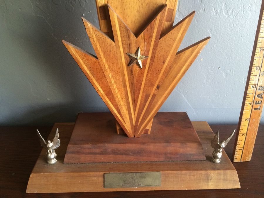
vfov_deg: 46.8
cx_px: 132
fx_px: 229
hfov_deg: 60.0
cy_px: 99
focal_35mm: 30
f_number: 2.2
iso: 64
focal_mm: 4.12
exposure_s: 1/30
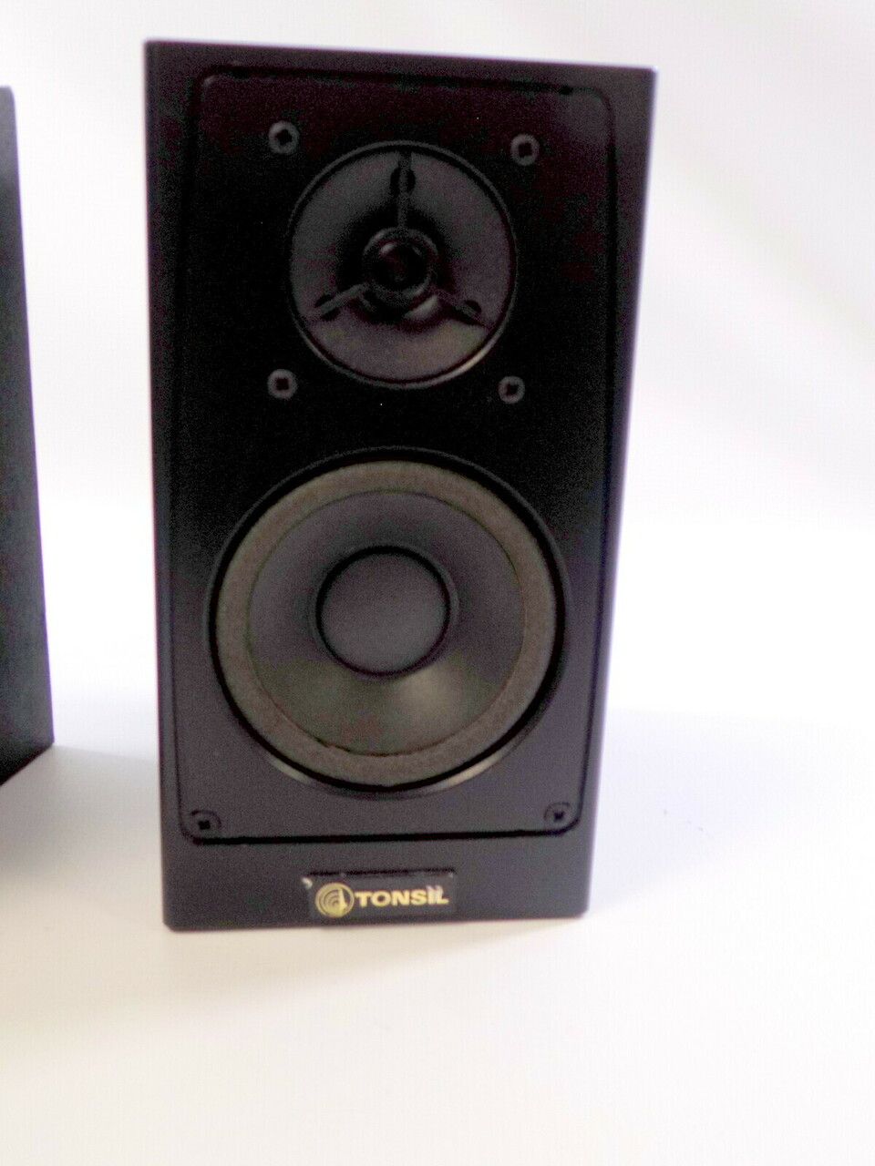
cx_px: 438
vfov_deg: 54.0
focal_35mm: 34
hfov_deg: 41.8
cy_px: 583
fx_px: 1146
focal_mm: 6.1
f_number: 3.4
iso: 80
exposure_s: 1/40
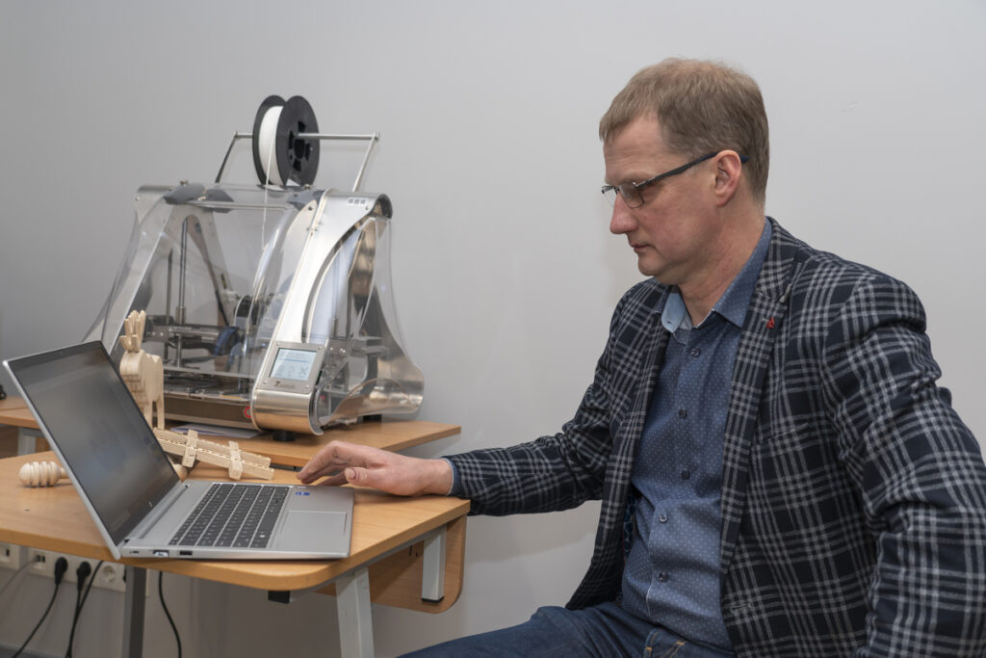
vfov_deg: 36.9
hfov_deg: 53.1
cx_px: 493
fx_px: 986
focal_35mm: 36
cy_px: 329
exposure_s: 1/200
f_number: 4
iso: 400
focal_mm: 36
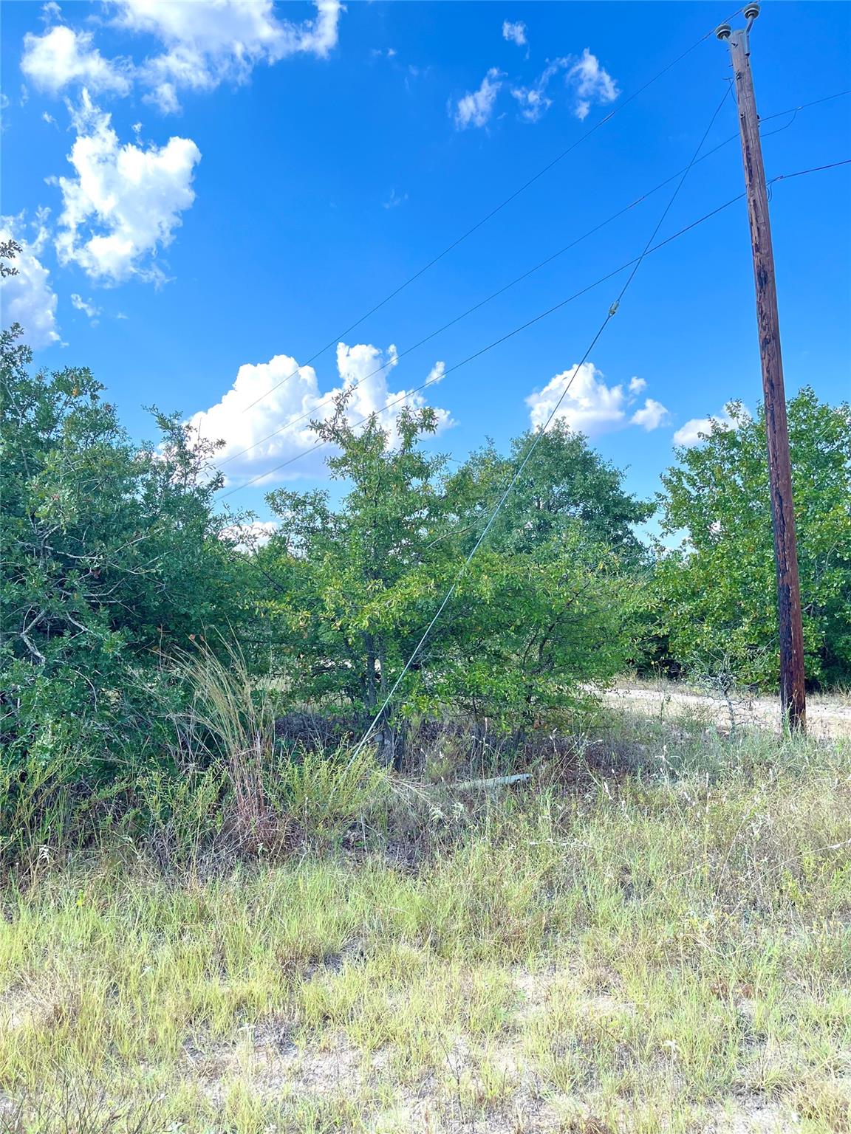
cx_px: 426
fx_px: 852
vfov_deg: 67.3
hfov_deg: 53.1
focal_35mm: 26
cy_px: 567
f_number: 1.6
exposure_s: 1/661
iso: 50
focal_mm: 5.1
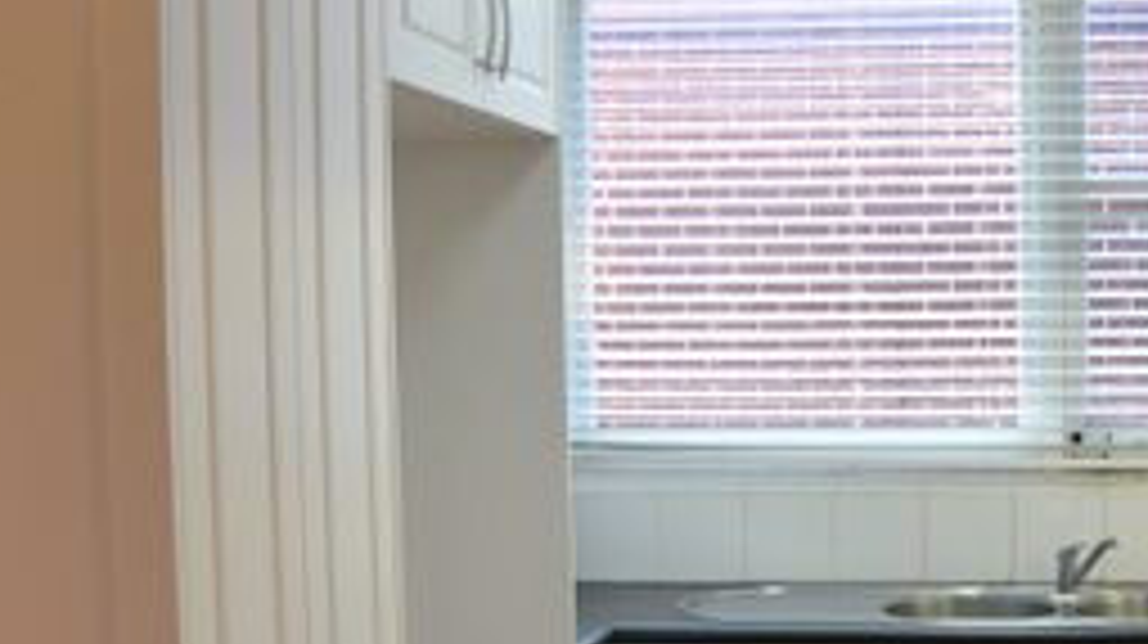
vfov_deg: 21.3
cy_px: 448
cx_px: 986
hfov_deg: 35.5
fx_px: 1703
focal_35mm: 56
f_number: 3.5
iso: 800
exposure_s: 1/80
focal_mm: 11
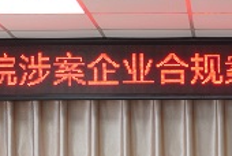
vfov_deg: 8.3
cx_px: 205
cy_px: 253
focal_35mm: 162
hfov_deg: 12.6
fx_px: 1046
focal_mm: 46
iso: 500
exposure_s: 1/125
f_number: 4
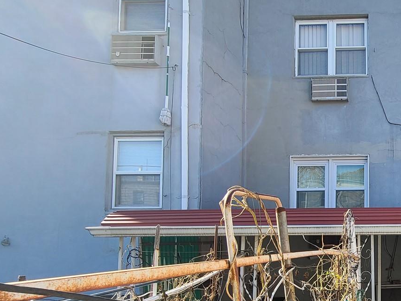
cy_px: 222
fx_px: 359
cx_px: 387
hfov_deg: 49.4
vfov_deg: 44.1
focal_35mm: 31
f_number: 2.2
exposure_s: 1/583
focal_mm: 2.2
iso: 50
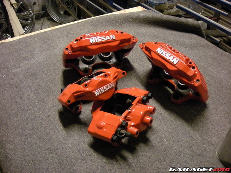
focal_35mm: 35
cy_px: 86
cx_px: 116
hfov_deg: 52.6
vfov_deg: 40.7
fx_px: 234
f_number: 2.8
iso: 400
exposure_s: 1/30.5
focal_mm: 5.7
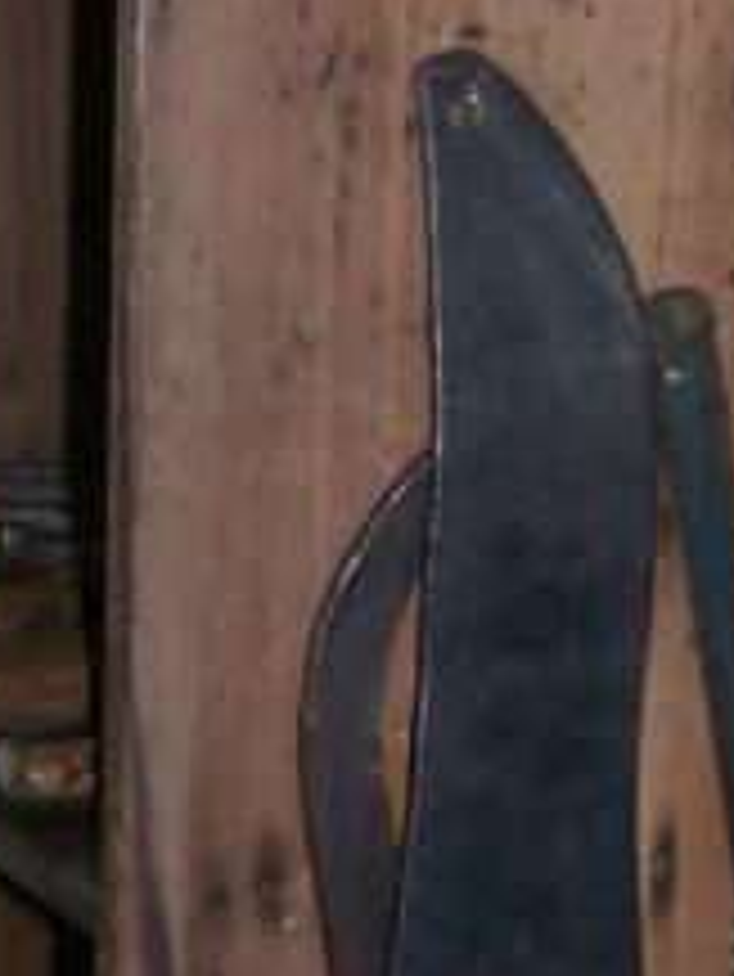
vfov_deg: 11.6
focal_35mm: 170
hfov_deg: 8.6
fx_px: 4802
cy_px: 846
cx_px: -207
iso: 140
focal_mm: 6
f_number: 2.7
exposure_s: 1/64
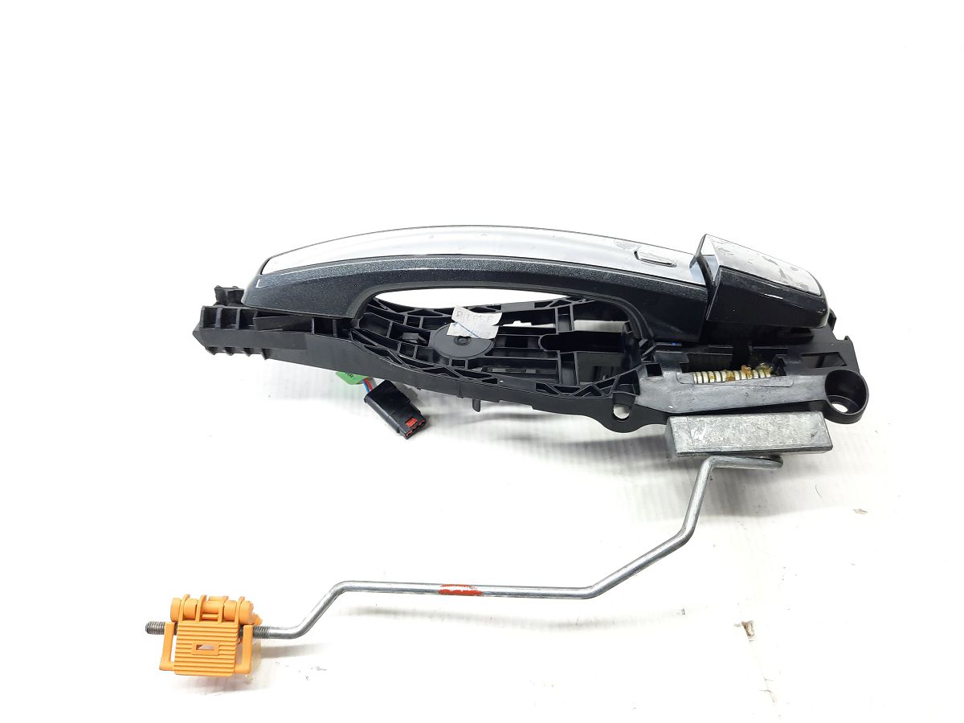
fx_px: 696
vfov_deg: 54.9
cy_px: 362
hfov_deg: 69.4
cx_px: 482
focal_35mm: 25
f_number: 2
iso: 160
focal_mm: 4.6
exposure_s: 1/50
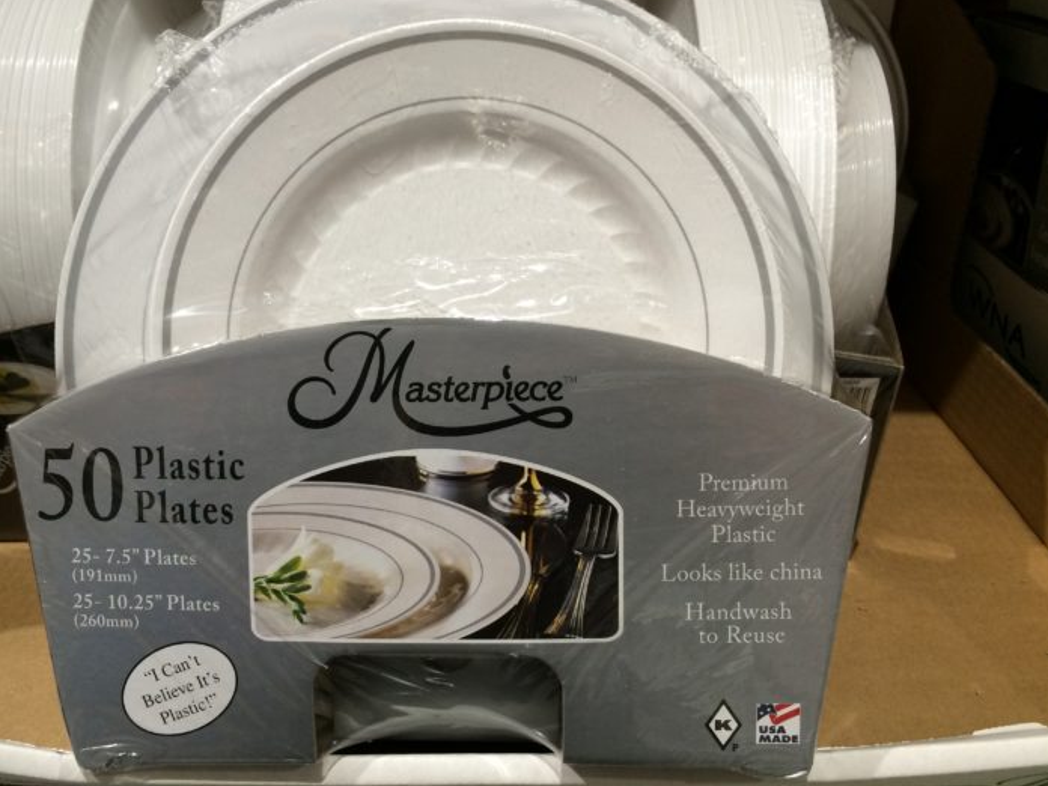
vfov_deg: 44.1
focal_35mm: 32
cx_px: 480
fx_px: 969
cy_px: 354
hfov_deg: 56.7
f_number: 2.2
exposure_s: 1/30
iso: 100
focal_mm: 4.15
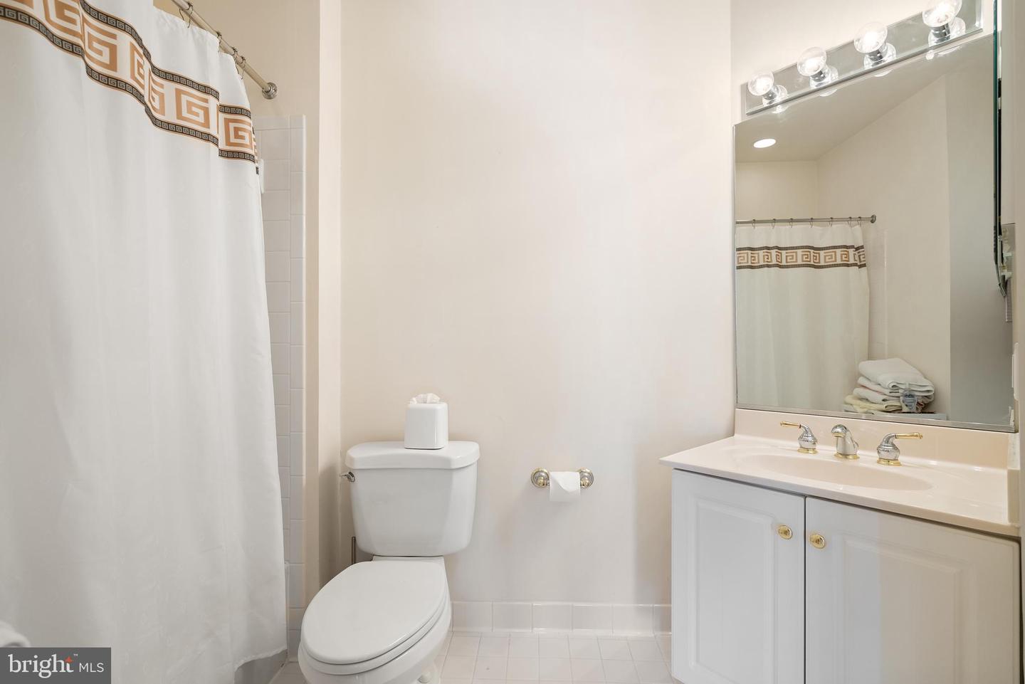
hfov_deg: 96.7
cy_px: 342
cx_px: 512
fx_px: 456
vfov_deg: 73.8
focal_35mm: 16
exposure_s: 1/30
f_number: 4
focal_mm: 16
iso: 250
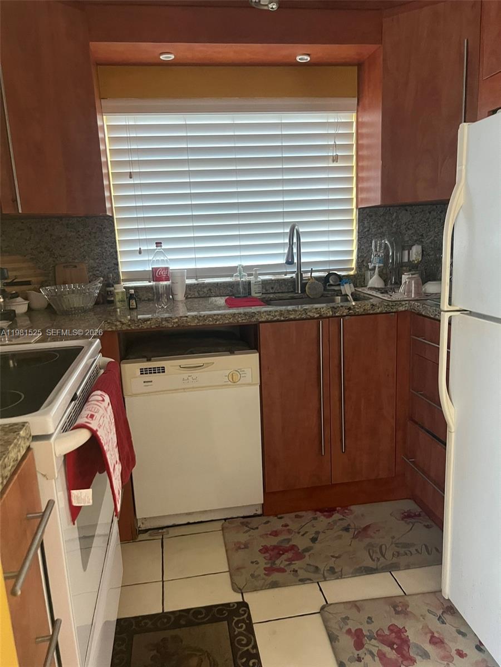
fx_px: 502
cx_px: 250
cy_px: 334
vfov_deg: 67.3
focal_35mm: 26
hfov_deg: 53.1
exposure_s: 1/60
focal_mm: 5.7
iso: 400
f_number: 1.5
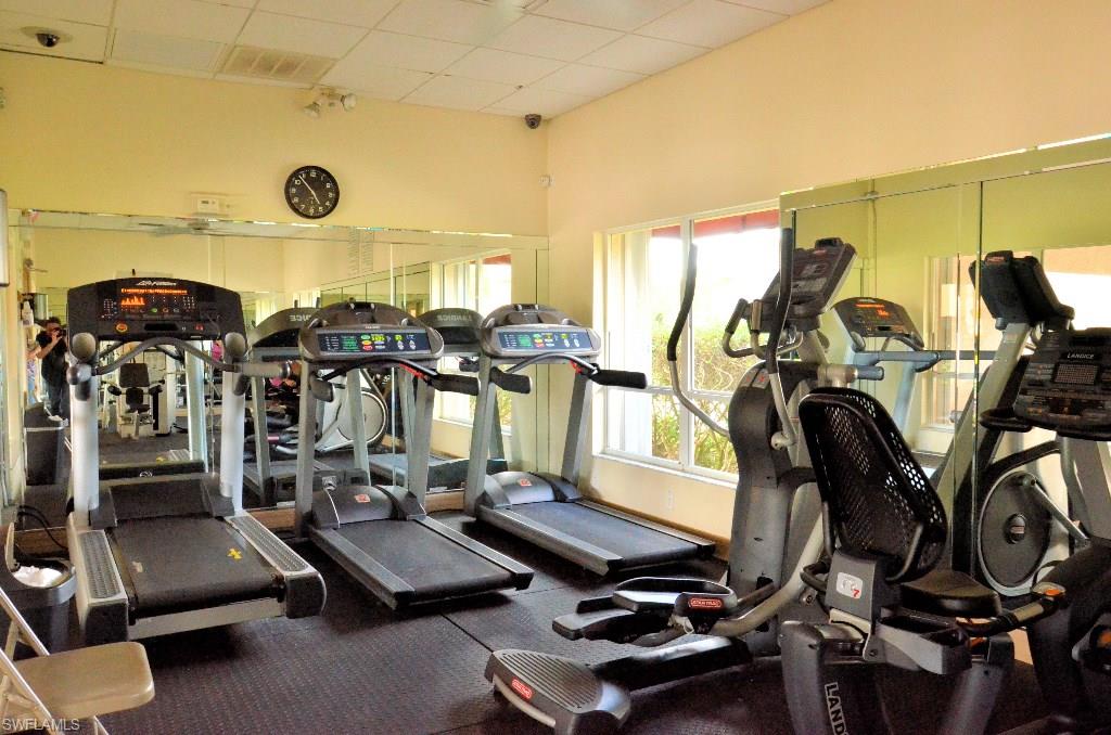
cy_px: 368
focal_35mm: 27
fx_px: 831
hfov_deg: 67.5
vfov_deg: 47.7
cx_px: 556
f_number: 9
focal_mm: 18
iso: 3200
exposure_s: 1/30
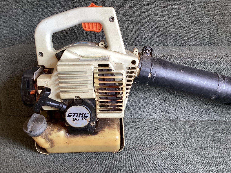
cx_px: 116
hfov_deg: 58.3
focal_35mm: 31
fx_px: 207
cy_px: 86
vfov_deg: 45.4
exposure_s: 1/50
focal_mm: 3.3
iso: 50
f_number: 2.4
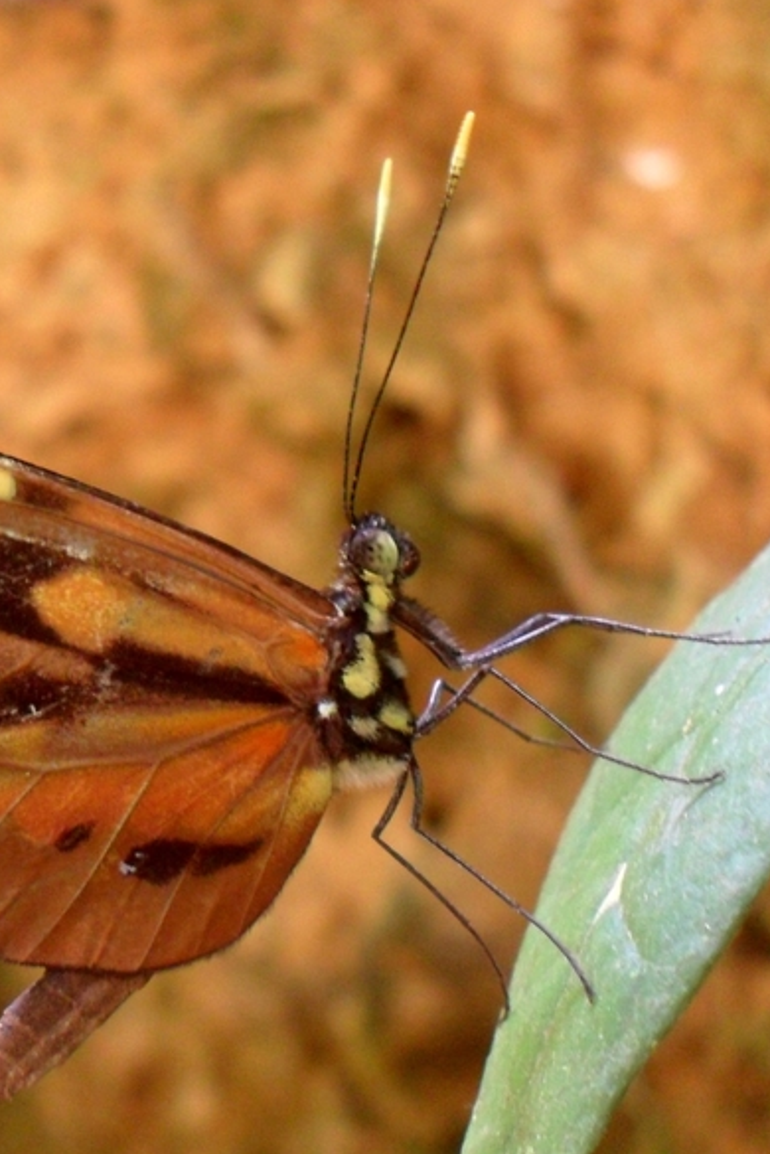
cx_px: 190
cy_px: 706
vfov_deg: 28.4
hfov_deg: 19.1
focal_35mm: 71
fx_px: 2275
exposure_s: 1/20
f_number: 3
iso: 200
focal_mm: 6.3
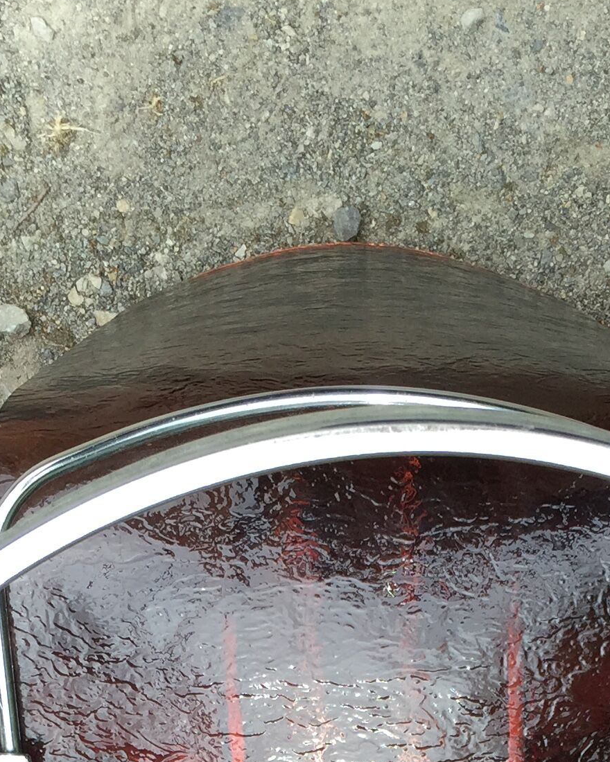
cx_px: 387
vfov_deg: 20.3
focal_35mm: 84
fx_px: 1896
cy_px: 1059
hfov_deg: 18.2
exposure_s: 1/488
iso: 32
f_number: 2.2
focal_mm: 4.15
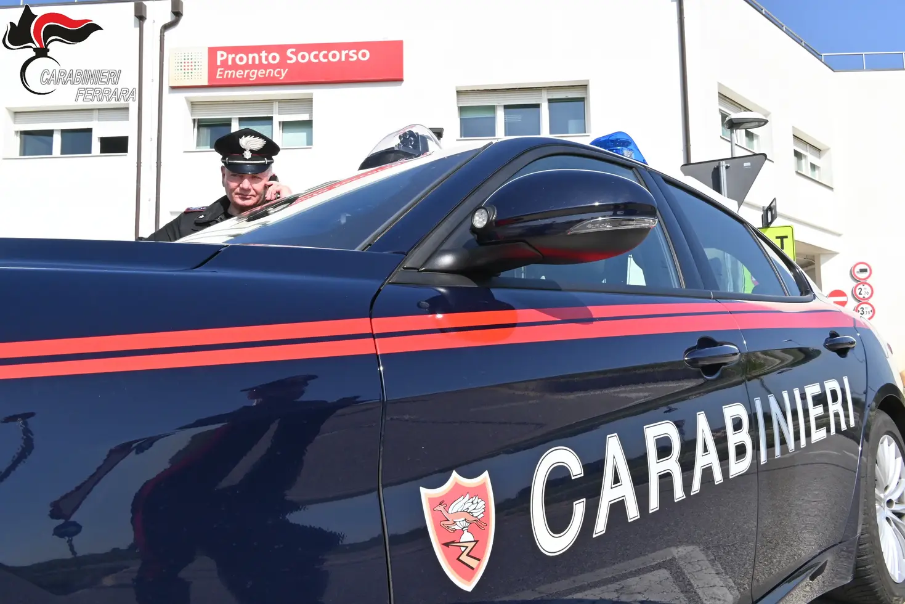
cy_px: 302
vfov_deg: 47.9
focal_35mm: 27
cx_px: 452
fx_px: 679
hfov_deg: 67.4
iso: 1000
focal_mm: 18
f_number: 14
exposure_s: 1/800
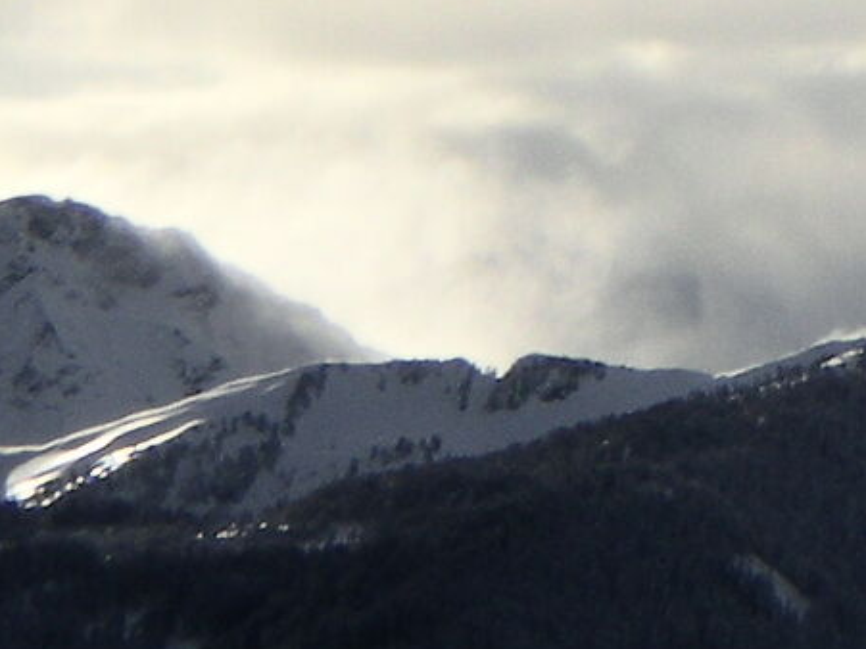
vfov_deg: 2.7
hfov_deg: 3.5
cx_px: 1271
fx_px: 13981
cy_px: -131
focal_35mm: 559
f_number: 8
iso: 50
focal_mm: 17.3
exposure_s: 1/326
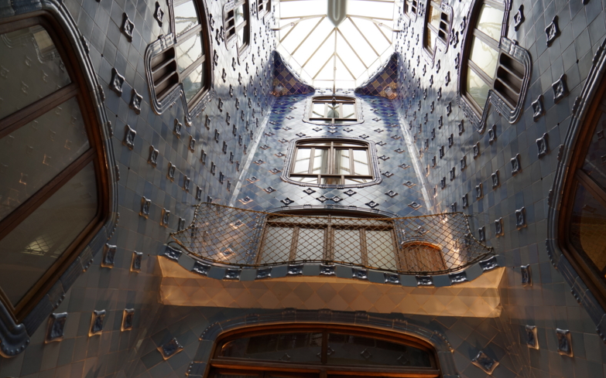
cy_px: 179
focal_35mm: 25
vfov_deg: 49.2
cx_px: 309
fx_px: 413
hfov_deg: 72.6
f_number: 4
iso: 125
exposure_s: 1/60
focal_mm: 24
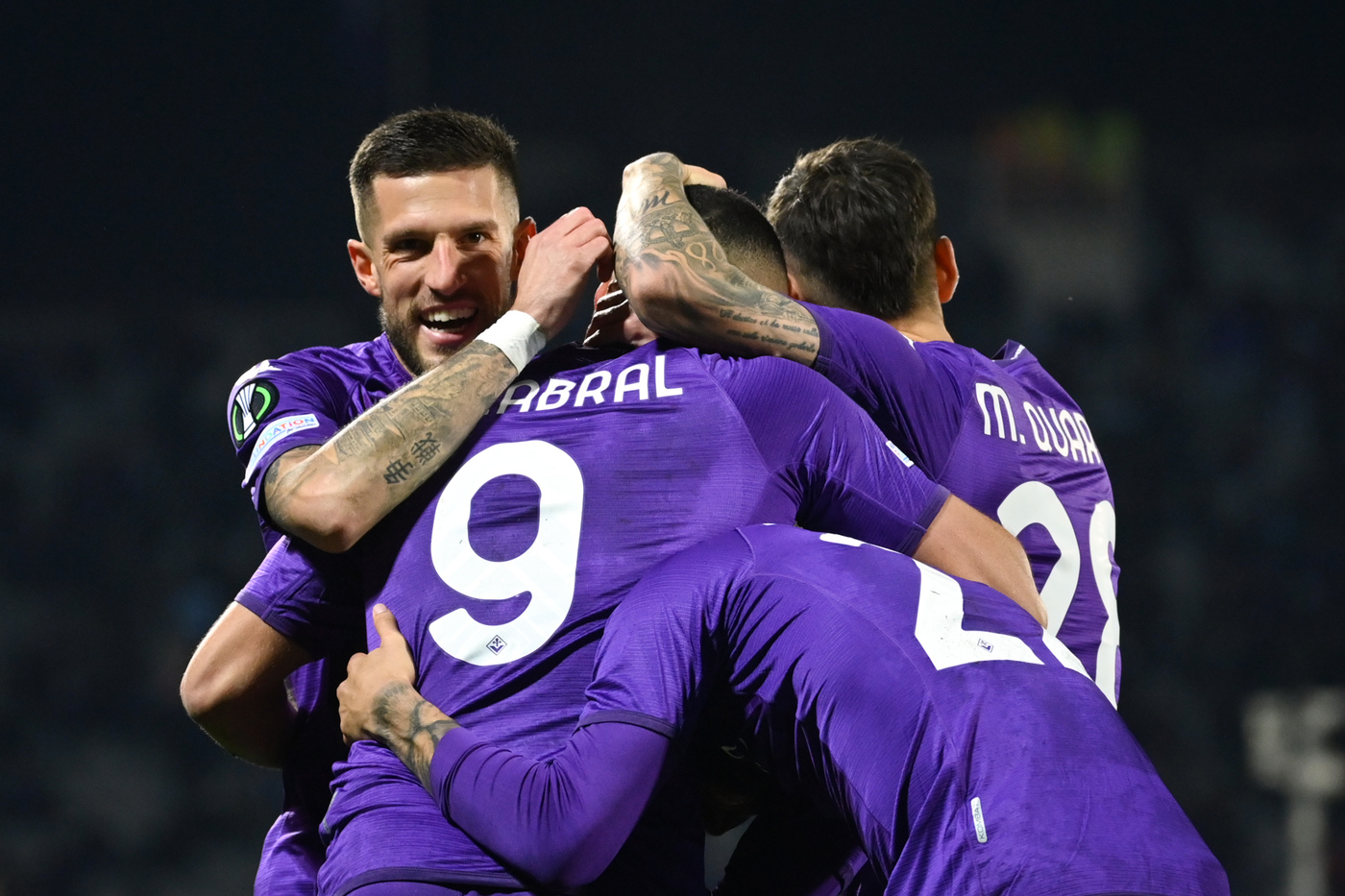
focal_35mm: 180
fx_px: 6724
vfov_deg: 7.6
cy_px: 448
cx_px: 672
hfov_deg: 11.4
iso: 2500
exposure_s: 1/1600
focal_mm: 180
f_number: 4
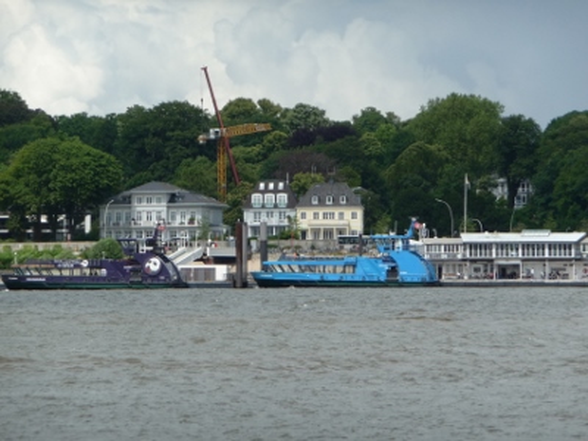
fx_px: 3601
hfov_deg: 9.3
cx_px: 294
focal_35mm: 212
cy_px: 220
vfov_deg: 7.0
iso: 100
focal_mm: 36.4
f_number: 4.8
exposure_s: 1/640
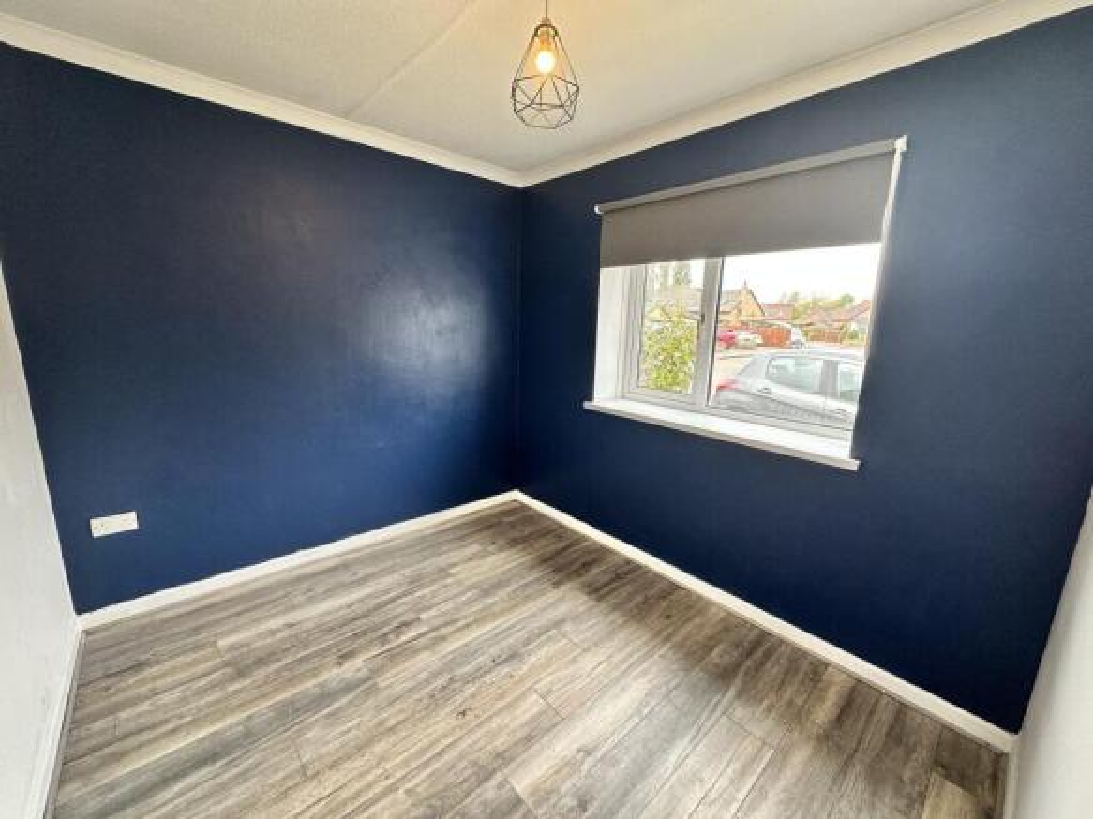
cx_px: 546
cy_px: 410
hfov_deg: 102.1
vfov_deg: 85.7
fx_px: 442
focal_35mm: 14
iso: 100
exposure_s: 1/100
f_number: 2.2
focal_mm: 2.22
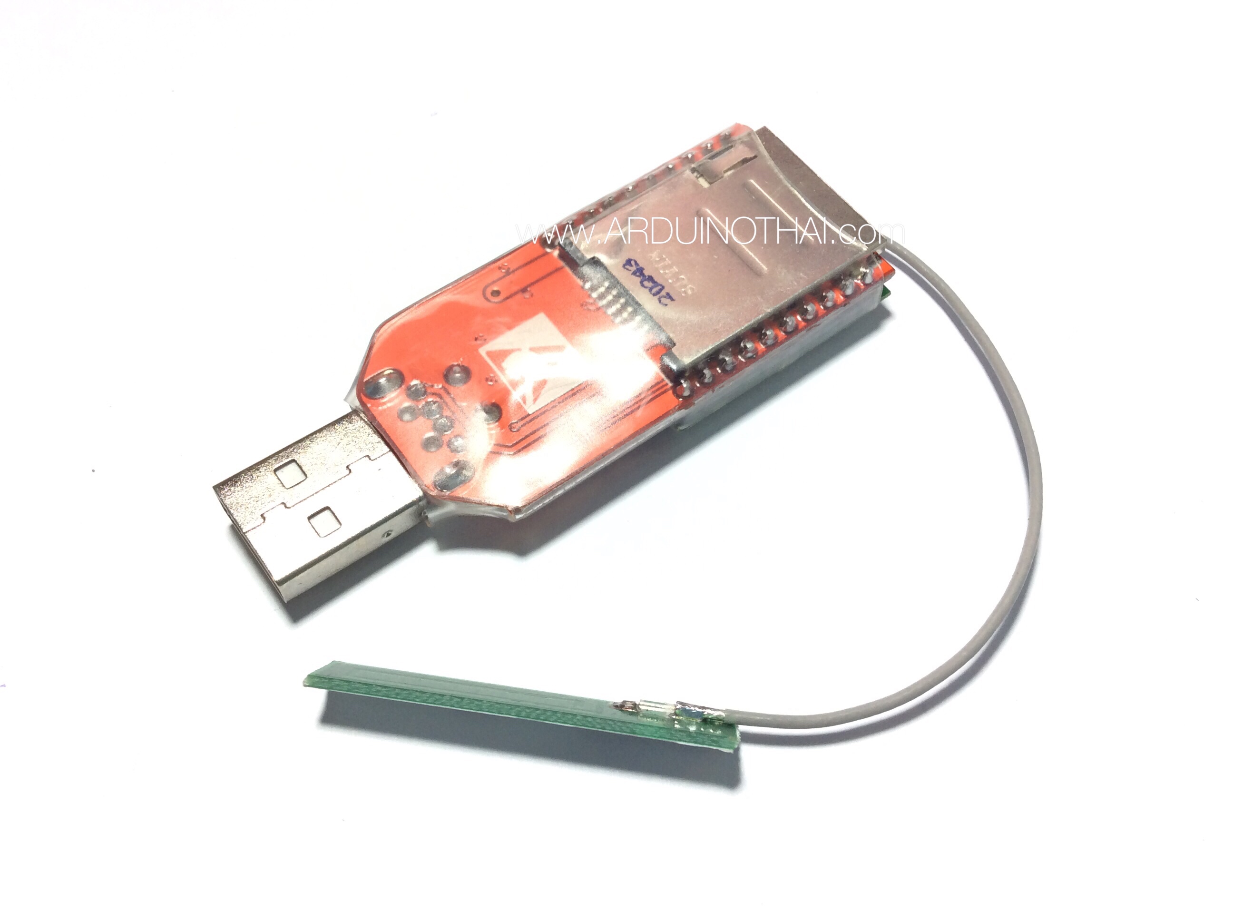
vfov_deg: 44.1
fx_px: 1138
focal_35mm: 32
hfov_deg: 56.9
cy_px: 460
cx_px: 616
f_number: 2.4
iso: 40
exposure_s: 1/50
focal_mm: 3.3
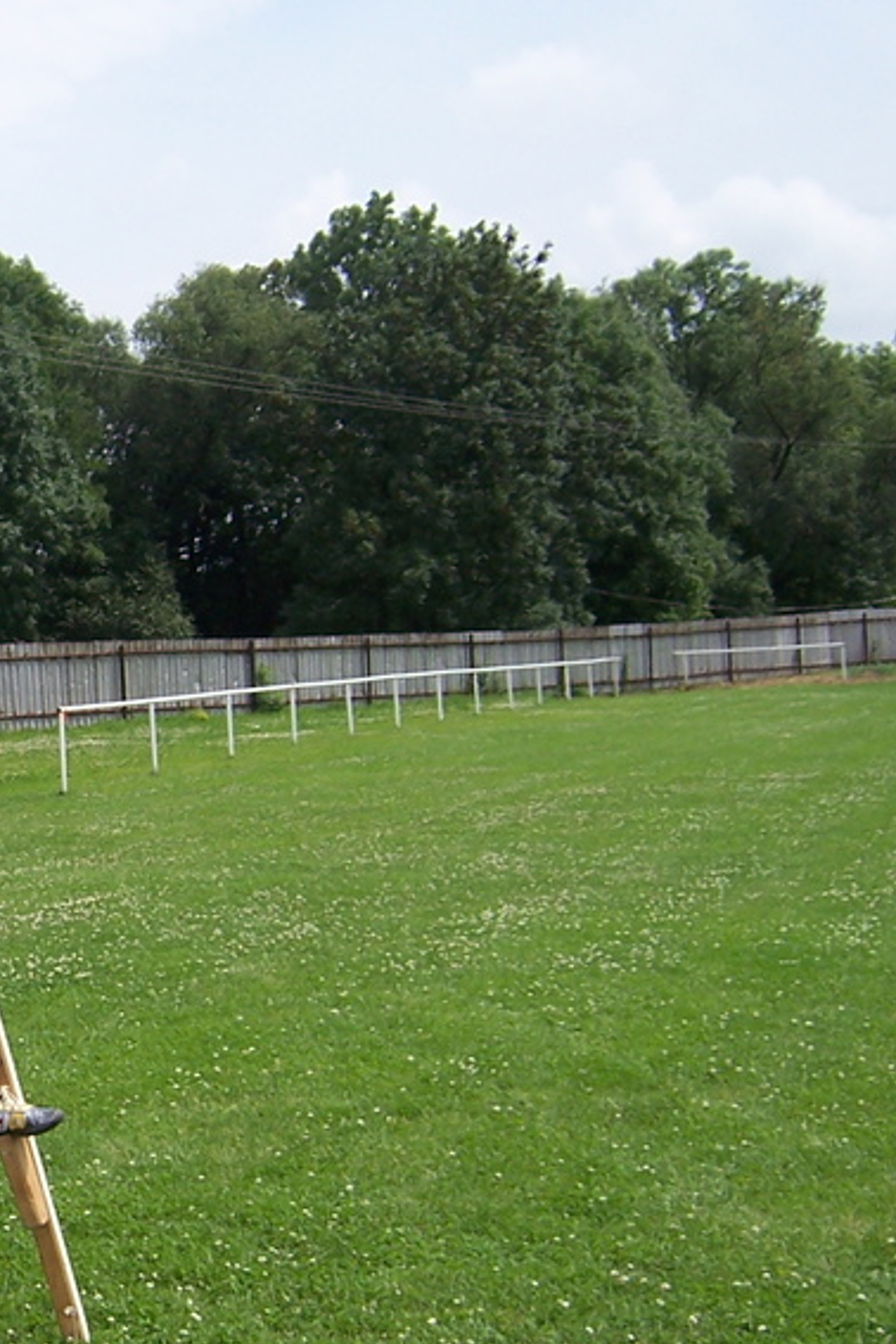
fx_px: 2314
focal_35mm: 62
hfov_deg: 19.9
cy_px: 875
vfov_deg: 32.2
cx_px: -303
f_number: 4
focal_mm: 5.5
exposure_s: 1/1000
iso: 80
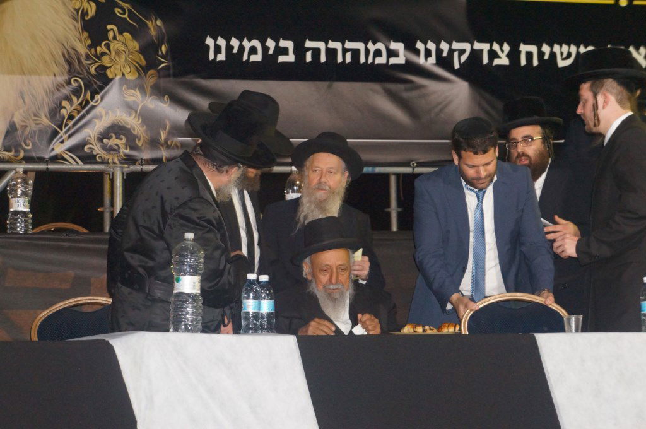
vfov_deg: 16.5
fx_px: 1479
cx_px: 323
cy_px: 214
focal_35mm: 82
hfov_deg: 24.6
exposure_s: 1/60
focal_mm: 55
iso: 3200
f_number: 5.6
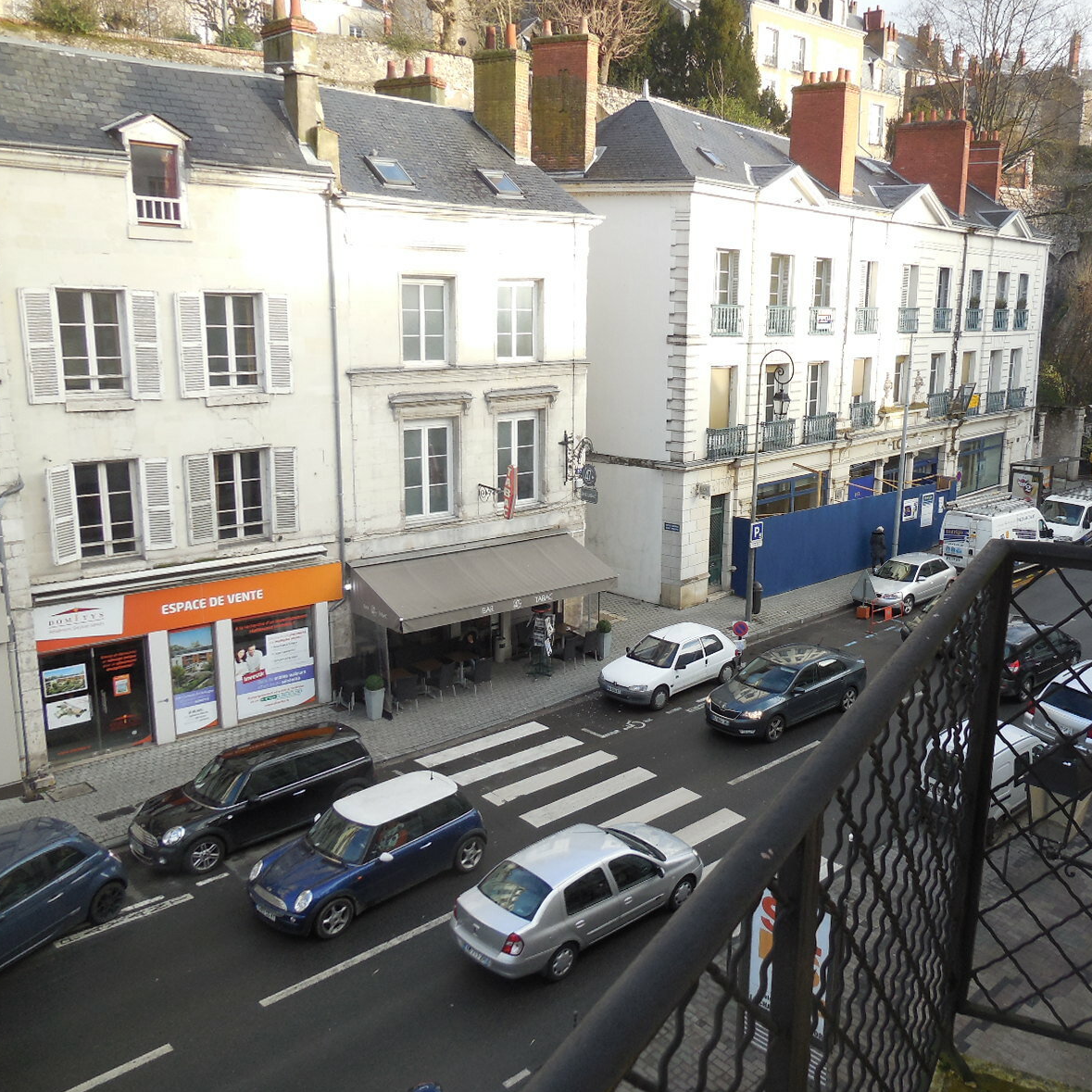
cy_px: 538
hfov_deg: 53.0
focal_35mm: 30
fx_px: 1071
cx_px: 729
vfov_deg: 54.0
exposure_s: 1/250
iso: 125
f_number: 3.1
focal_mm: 4.5
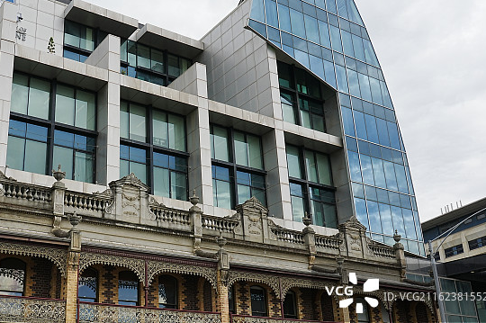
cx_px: 152
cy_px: 181
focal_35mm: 43
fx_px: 580
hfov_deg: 44.6
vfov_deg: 31.1
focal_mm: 29
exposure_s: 1/160
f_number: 14
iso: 250
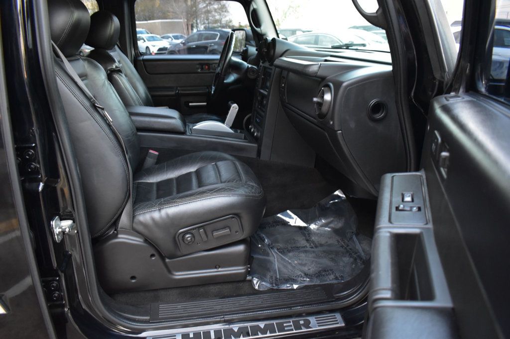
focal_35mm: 27
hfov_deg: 67.4
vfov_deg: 47.9
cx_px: 255
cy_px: 170
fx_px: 382
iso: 1600
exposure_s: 1/15
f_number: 4
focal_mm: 18
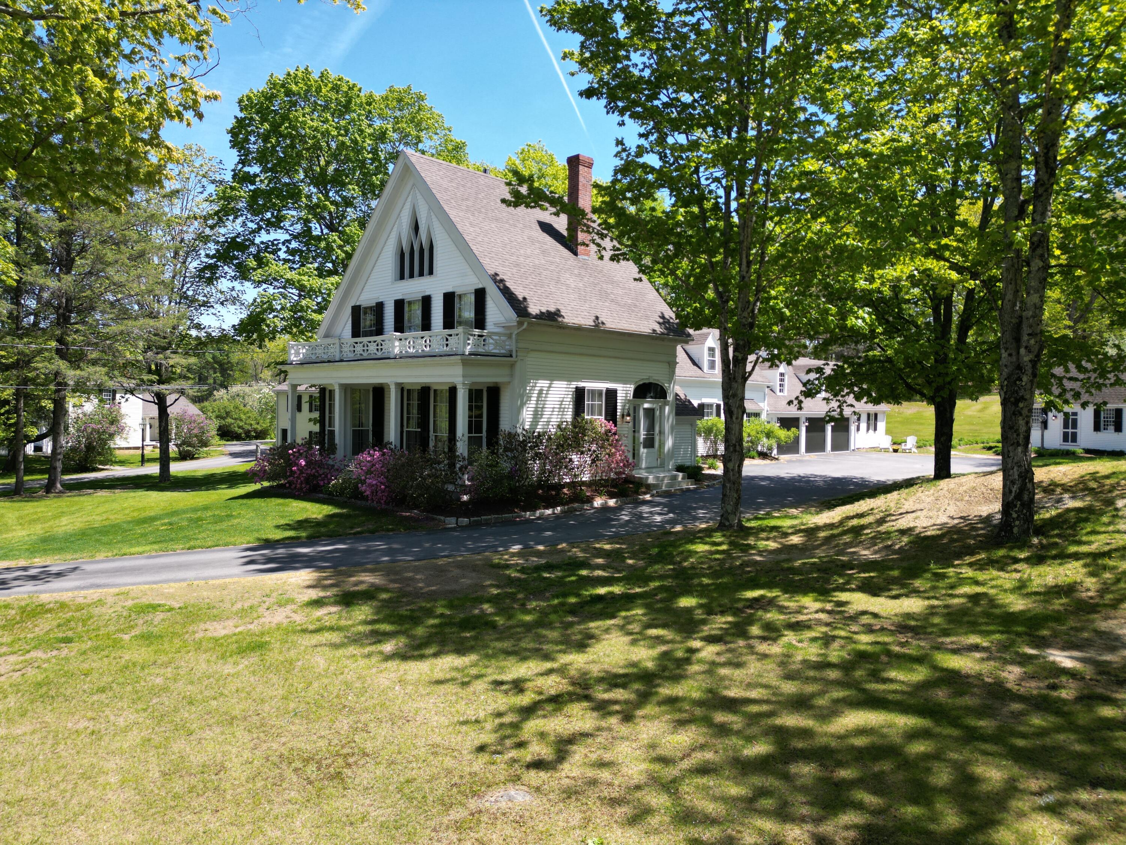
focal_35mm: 24
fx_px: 781
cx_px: 563
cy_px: 422
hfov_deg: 71.6
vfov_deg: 56.8
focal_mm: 6.72
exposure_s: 1/1250
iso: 110
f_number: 1.7
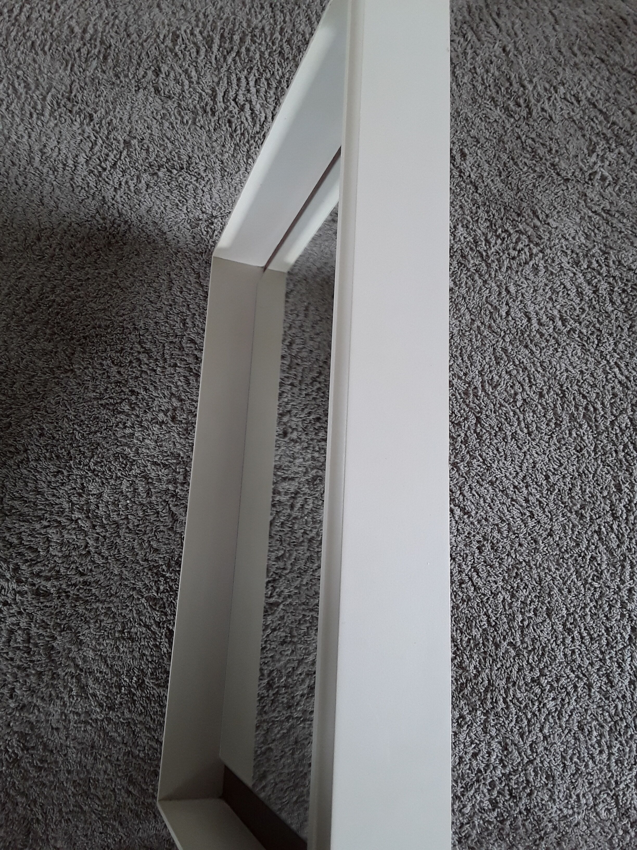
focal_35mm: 27
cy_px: 425
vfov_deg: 65.3
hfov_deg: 51.4
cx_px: 318
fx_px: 662
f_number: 1.9
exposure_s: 1/50
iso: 64
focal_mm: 2.91
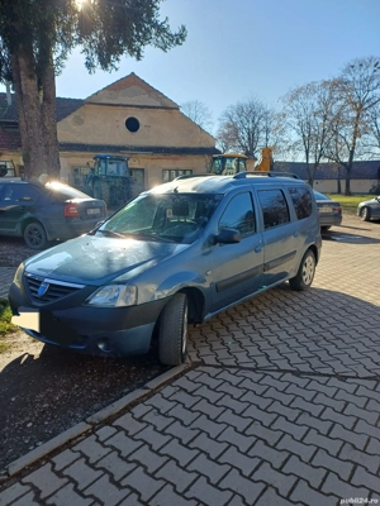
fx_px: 366
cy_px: 253
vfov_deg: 69.4
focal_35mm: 25
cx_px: 190
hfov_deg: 54.9
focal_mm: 4.65
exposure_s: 1/556
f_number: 1.8
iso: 50
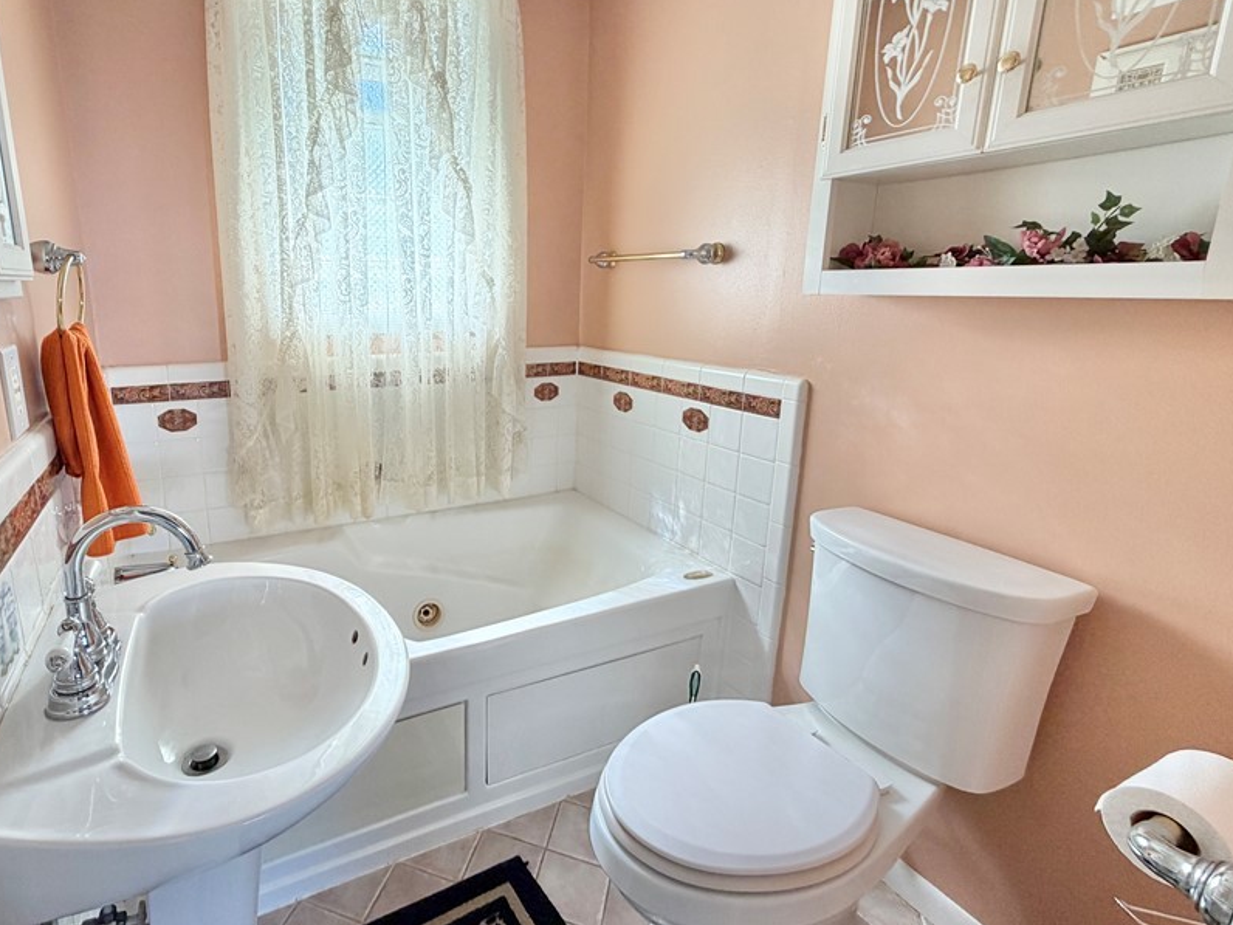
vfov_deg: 71.5
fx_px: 641
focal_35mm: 18
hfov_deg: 86.3
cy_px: 429
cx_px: 476
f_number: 2.2
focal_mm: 2.22
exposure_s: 1/121
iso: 125
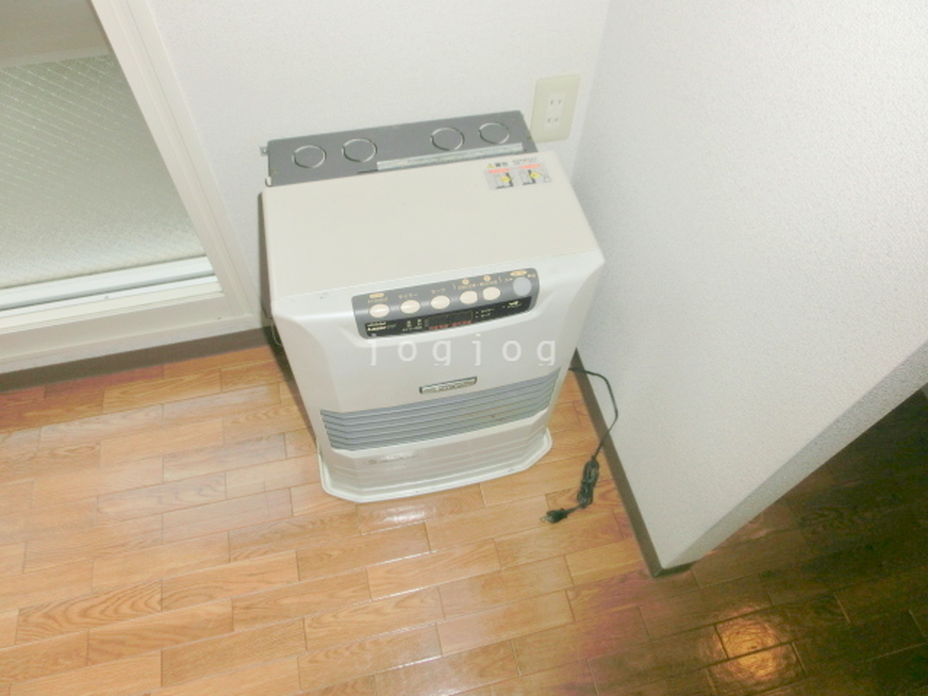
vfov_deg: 56.8
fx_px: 643
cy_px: 348
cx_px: 464
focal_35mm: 24
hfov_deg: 71.6
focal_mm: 4.24
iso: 80
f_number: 3
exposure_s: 1/250
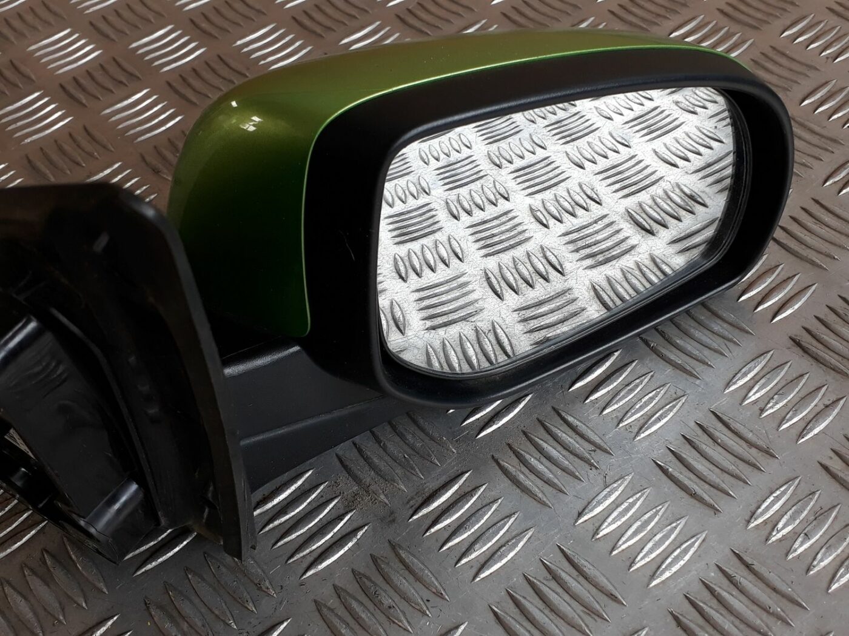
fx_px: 662
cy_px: 318
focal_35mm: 27
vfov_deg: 51.4
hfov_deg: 65.3
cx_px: 424
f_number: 1.9
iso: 40
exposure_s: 1/50
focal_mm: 3.6
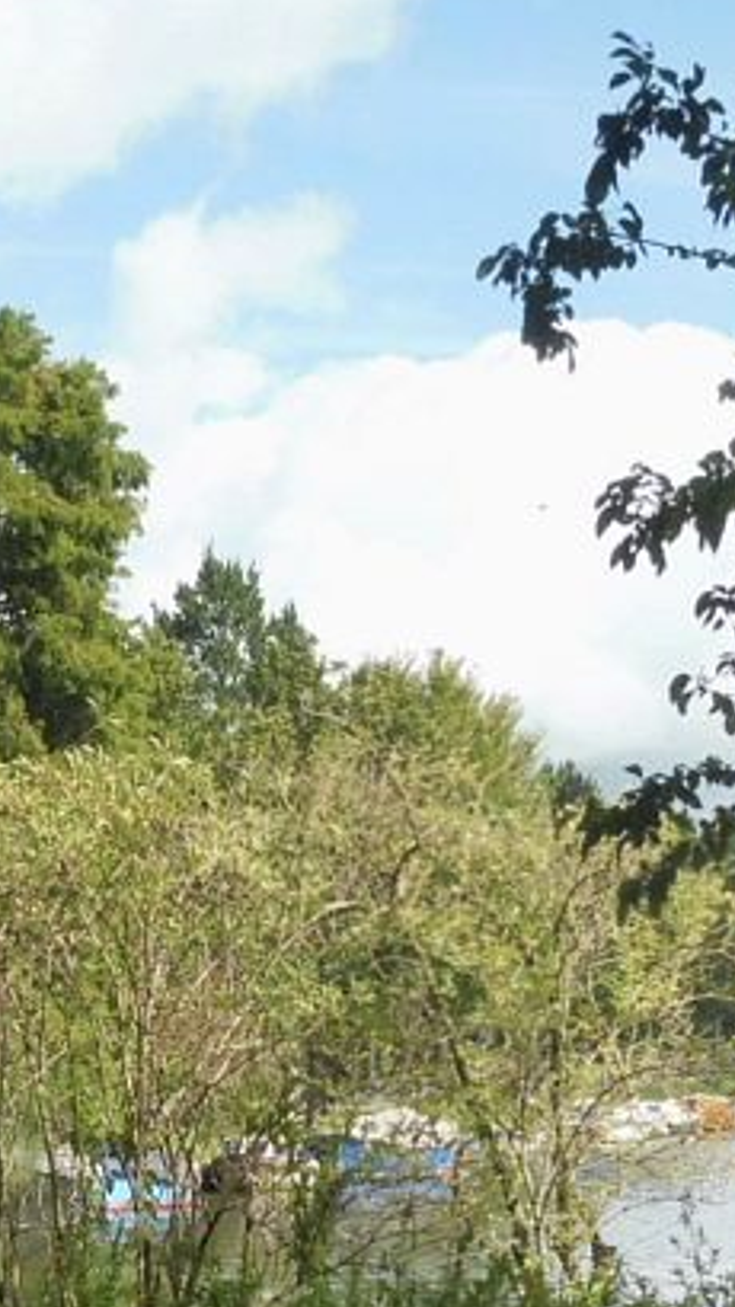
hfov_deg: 9.4
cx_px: 64
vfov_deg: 16.5
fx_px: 4436
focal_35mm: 128
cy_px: 1189
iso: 100
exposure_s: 1/200
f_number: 5
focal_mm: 8.5
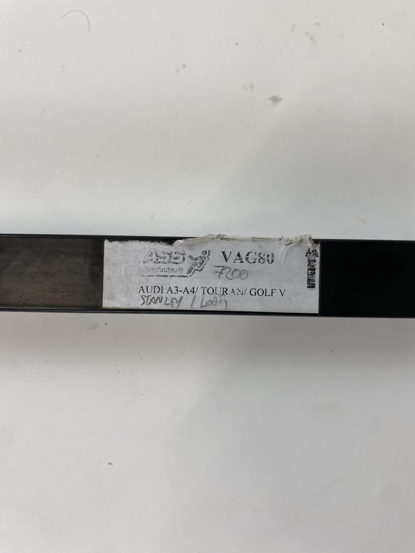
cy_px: 276
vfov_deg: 67.3
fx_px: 416
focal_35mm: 26
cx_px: 208
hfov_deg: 53.1
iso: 50
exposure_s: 1/100
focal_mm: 4.25
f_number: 1.8
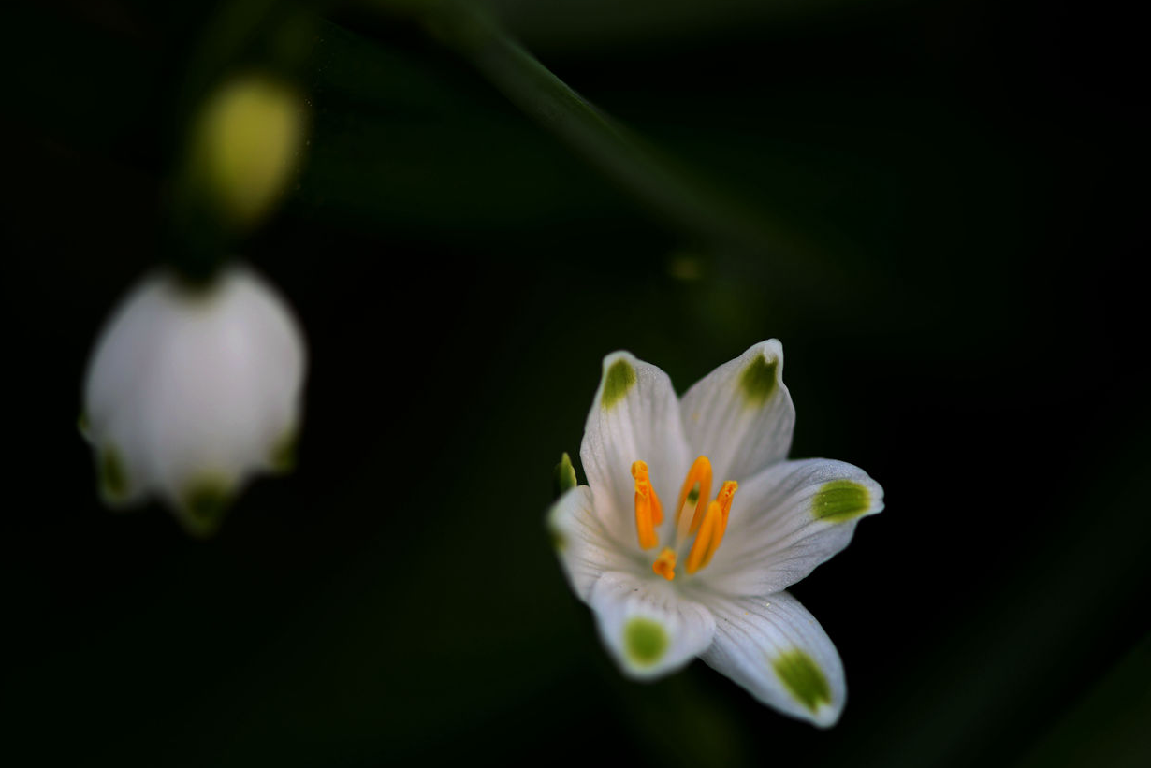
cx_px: 549
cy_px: 417
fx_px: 4094
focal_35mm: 128
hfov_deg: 16.0
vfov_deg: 10.7
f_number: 3.5
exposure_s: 1/800
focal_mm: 105
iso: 125
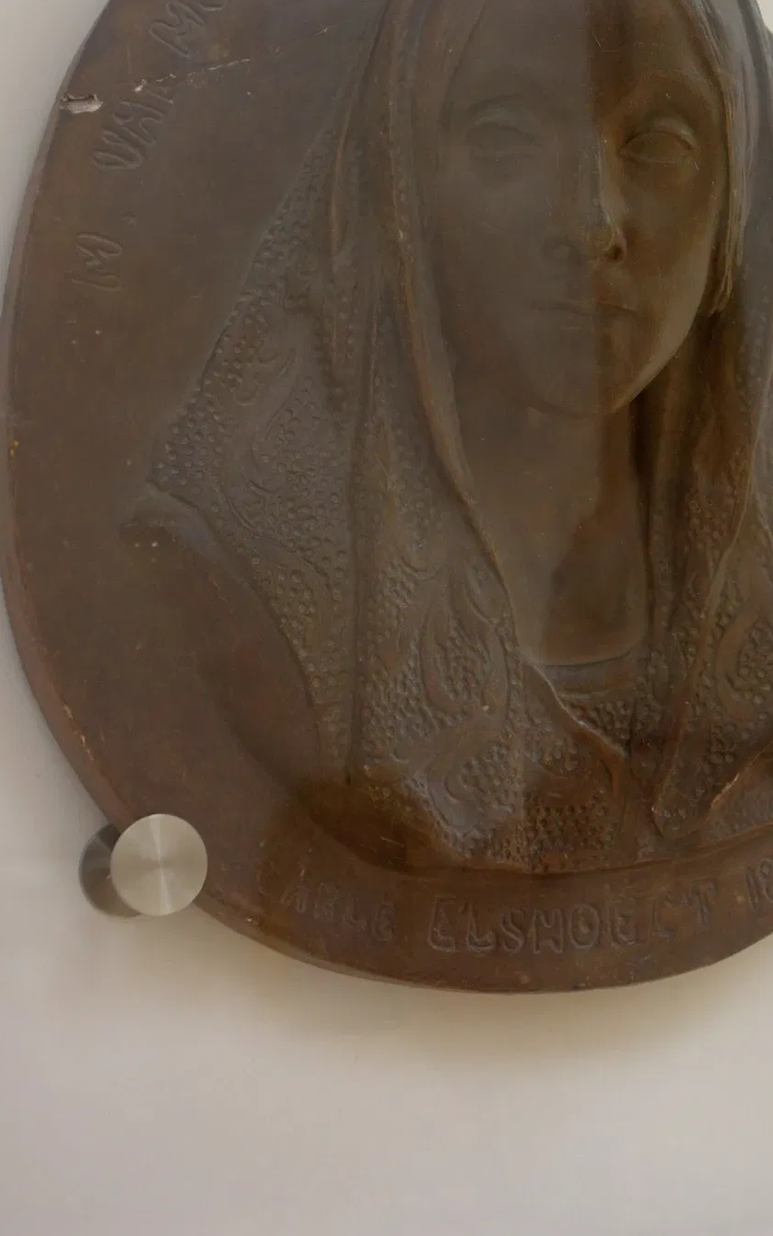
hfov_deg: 23.1
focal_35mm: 56
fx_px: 1887
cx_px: 503
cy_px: 400
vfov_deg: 35.9
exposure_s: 1/100
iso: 125
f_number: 3.5
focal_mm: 13.42
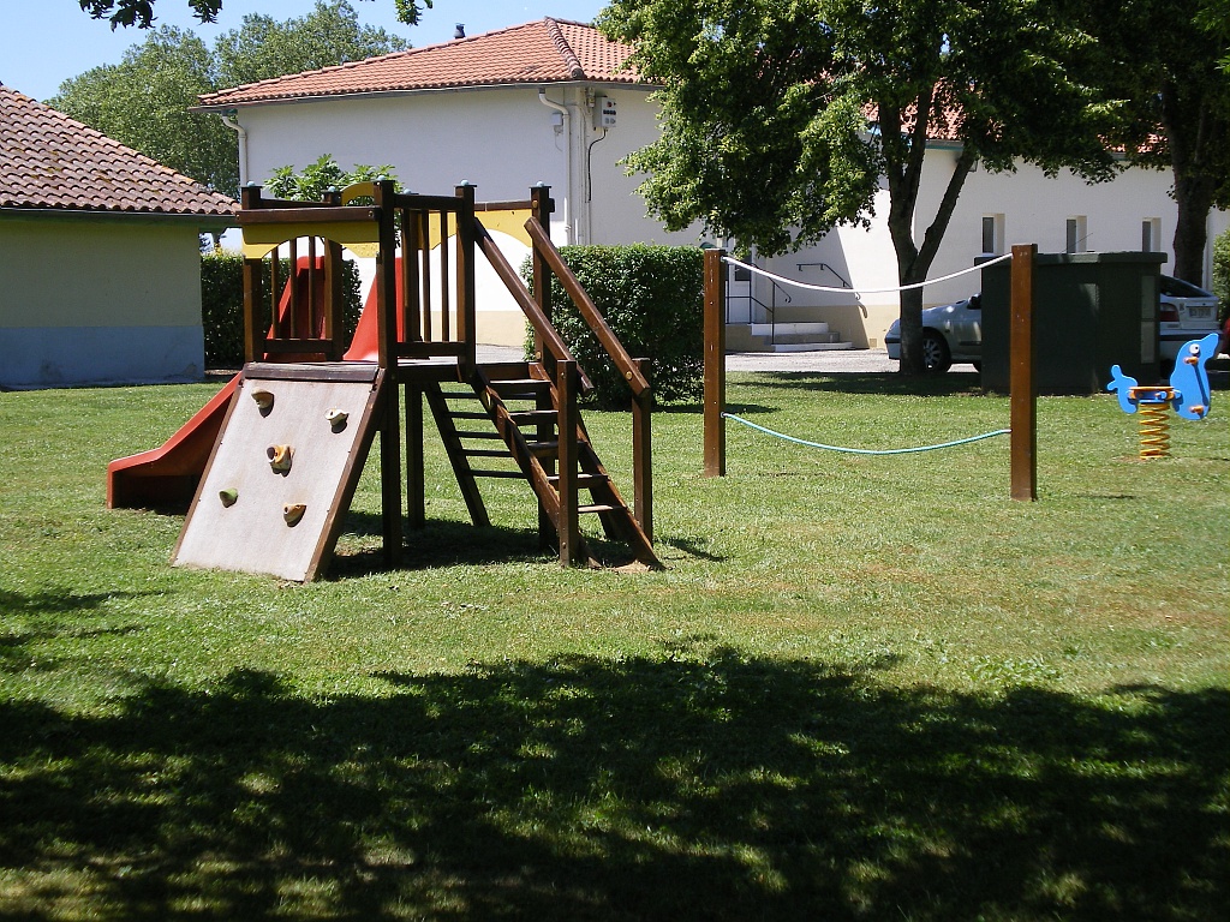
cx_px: 615
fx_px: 2416
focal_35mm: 68
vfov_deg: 21.6
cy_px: 461
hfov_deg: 28.6
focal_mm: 11.3
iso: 64
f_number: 4.4
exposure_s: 1/200
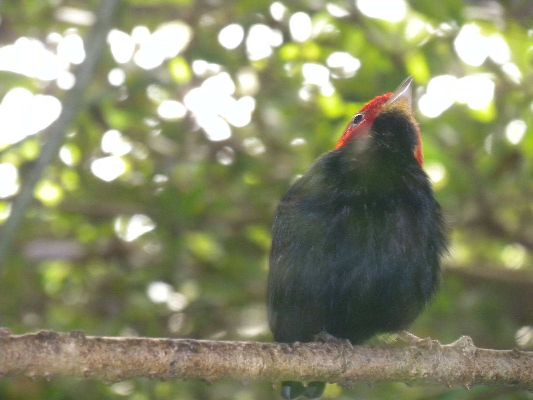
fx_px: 3665
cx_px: 266
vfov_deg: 6.2
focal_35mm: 238
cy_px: 200
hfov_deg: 8.3
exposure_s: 1/30
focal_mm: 42.1
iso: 400
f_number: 5.2
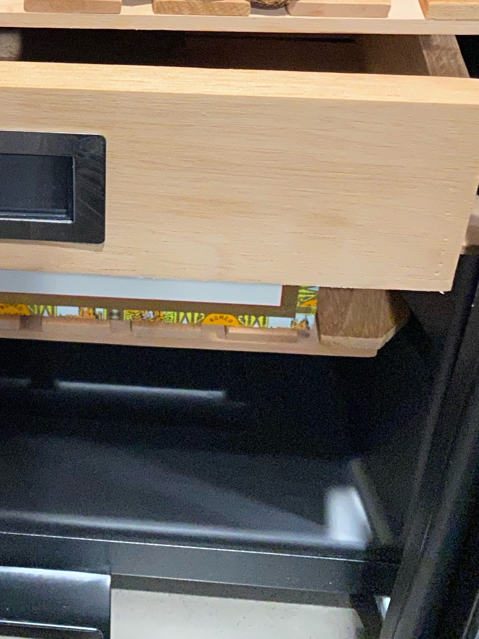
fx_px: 1144
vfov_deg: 28.1
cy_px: -84
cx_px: -21
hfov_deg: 22.6
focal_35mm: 62
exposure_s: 1/40
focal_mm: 4.25
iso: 500
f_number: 1.8
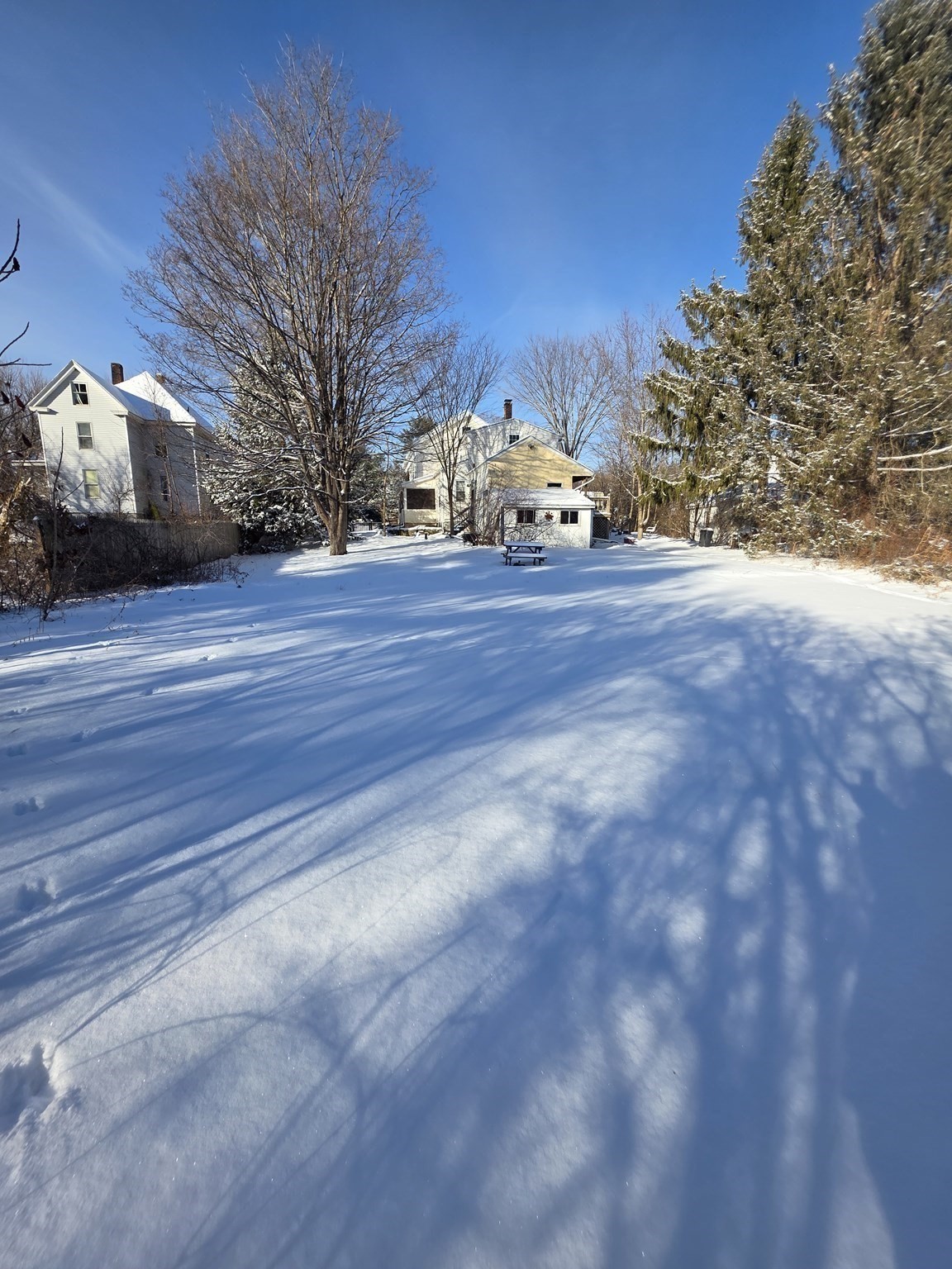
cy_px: 634
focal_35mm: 13
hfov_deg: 89.9
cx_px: 476
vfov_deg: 106.2
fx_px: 477
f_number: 1.9
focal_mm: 2.2
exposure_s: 1/1641
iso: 40
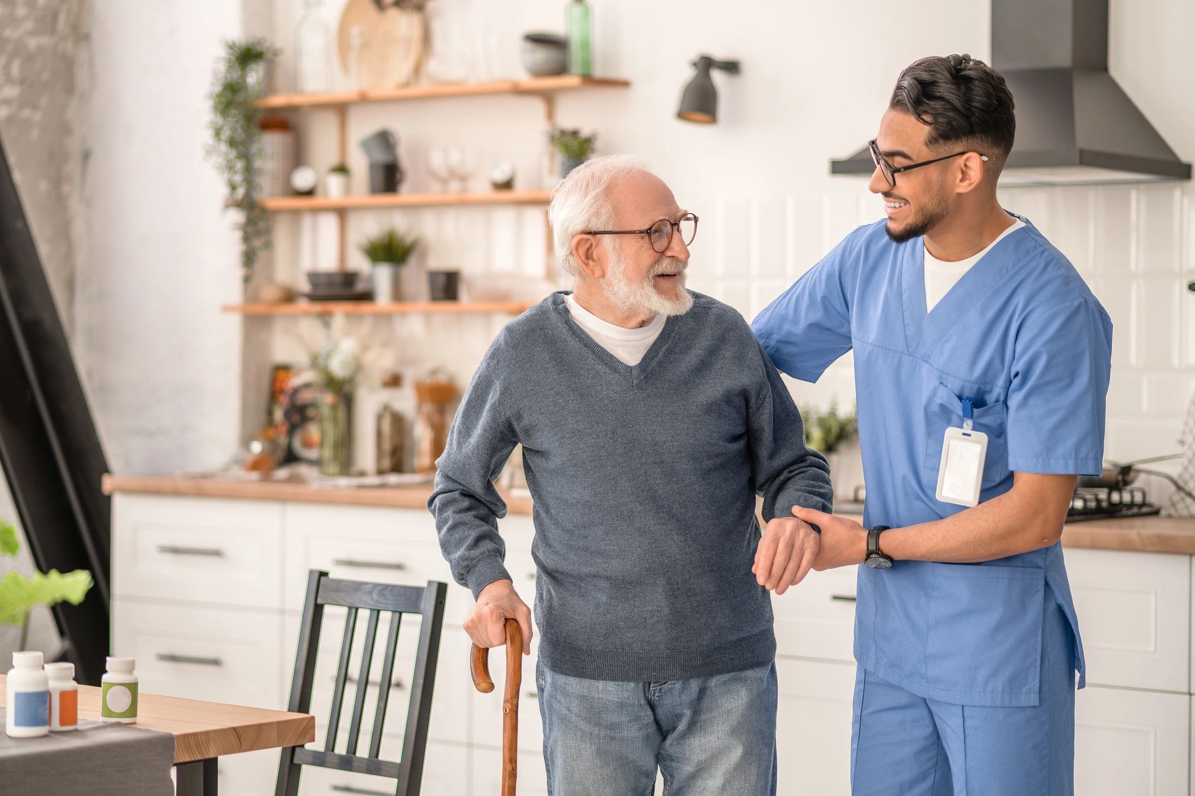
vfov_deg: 15.9
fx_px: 2854
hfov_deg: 23.6
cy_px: 395
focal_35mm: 86
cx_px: 599
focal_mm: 85
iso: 100
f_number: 2.2
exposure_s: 1/320
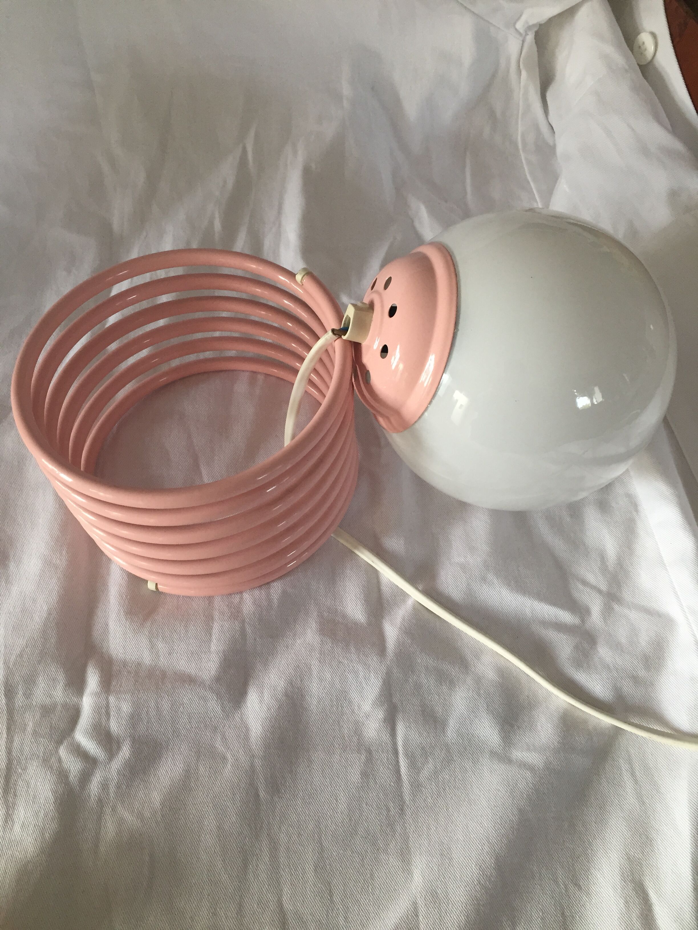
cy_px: 465
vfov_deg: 61.7
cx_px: 349
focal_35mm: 29
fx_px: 780
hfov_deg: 48.2
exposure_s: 1/33
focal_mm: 4.15
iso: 64
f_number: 2.2
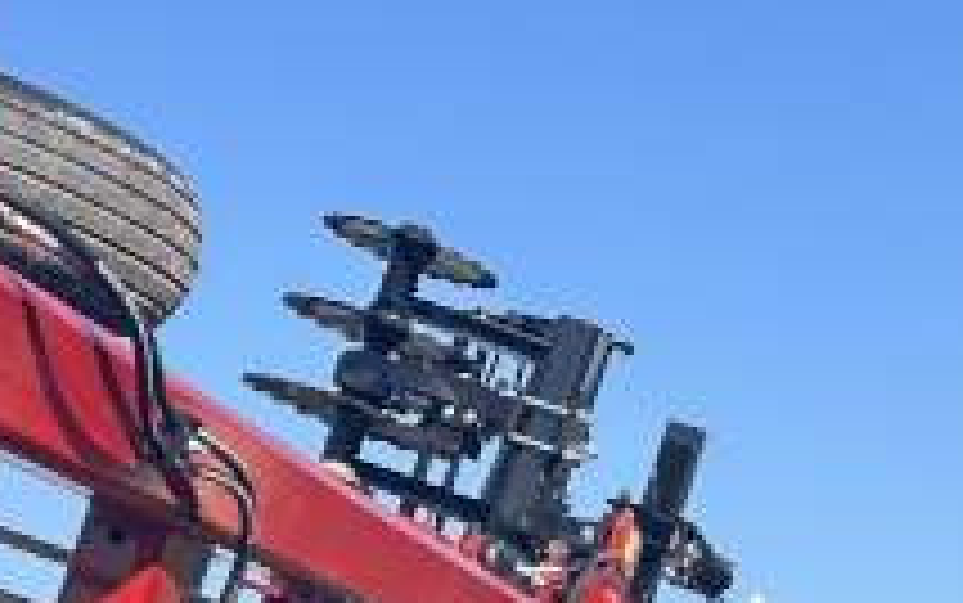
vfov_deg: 12.4
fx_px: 2705
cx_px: 598
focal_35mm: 103
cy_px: 734
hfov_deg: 20.2
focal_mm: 5.7
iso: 50
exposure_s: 1/2353
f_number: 1.5
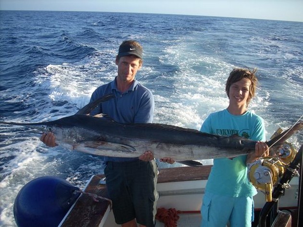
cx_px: 152
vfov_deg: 38.6
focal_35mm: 37
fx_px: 324
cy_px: 114
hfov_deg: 50.2
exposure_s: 1/386
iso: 64
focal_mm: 6.2
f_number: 2.8
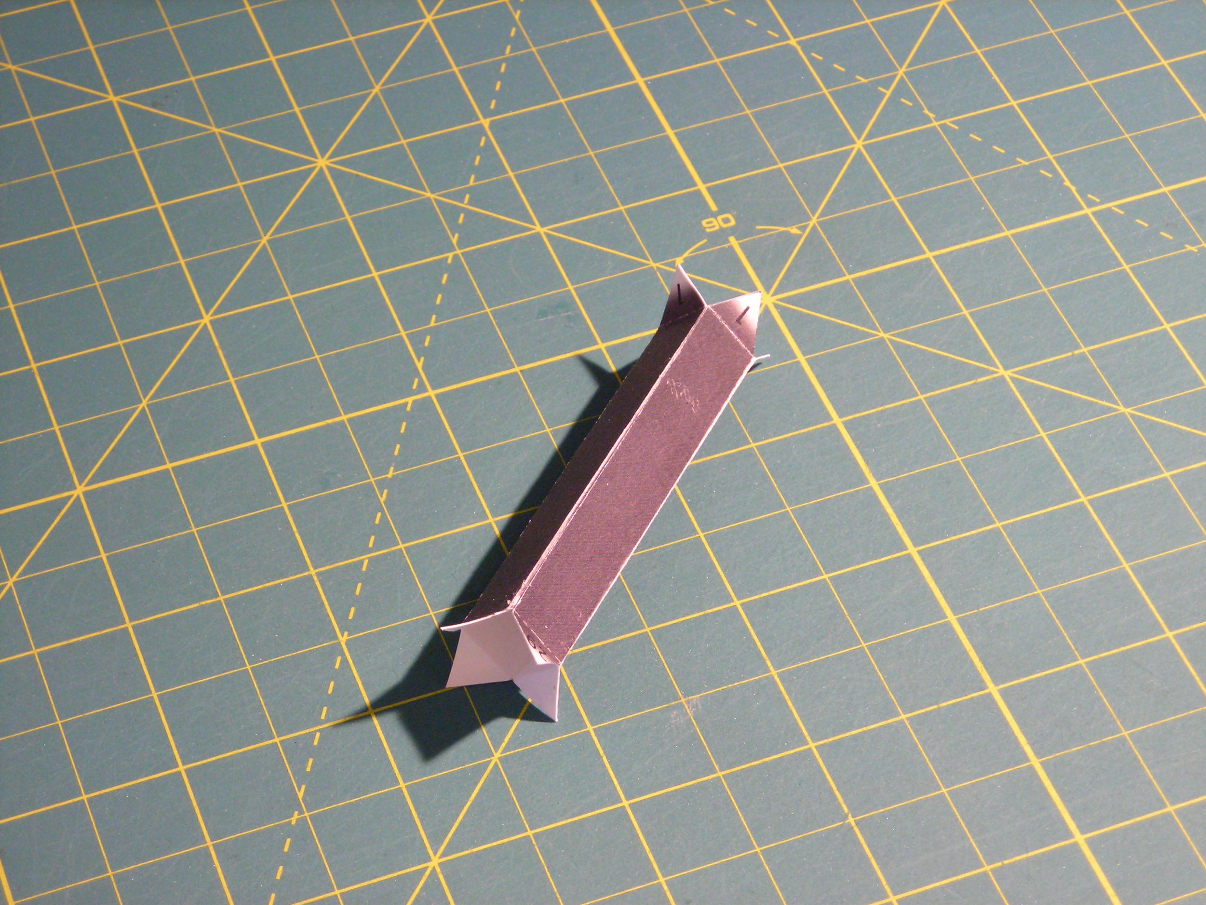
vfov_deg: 14.4
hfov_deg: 19.1
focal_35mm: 103
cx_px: 603
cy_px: 452
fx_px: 3588
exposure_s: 1/2.7
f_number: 4.9
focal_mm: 17
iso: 200
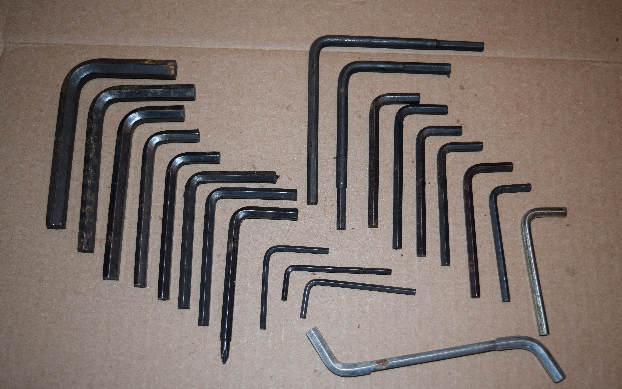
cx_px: 310
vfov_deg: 28.0
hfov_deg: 43.5
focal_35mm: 46
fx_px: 780
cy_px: 208
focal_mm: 30
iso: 450
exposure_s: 1/60
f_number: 4.2
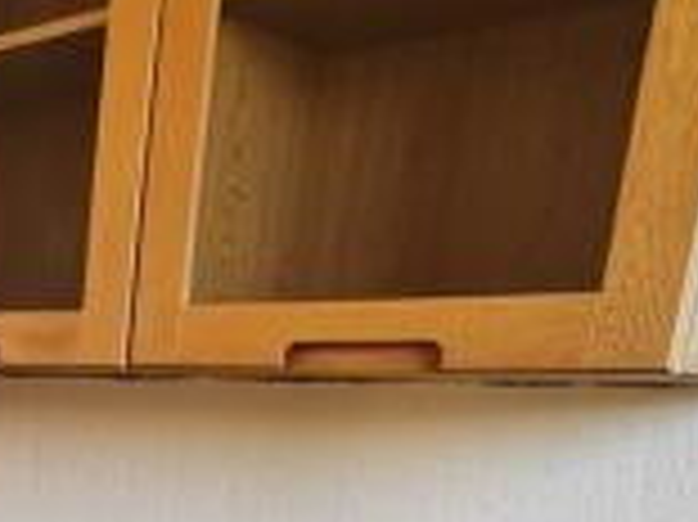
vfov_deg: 20.4
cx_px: -196
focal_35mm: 64
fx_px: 1290
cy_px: 722
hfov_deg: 26.1
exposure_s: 1/50
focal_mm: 2.26
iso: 200
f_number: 2.2
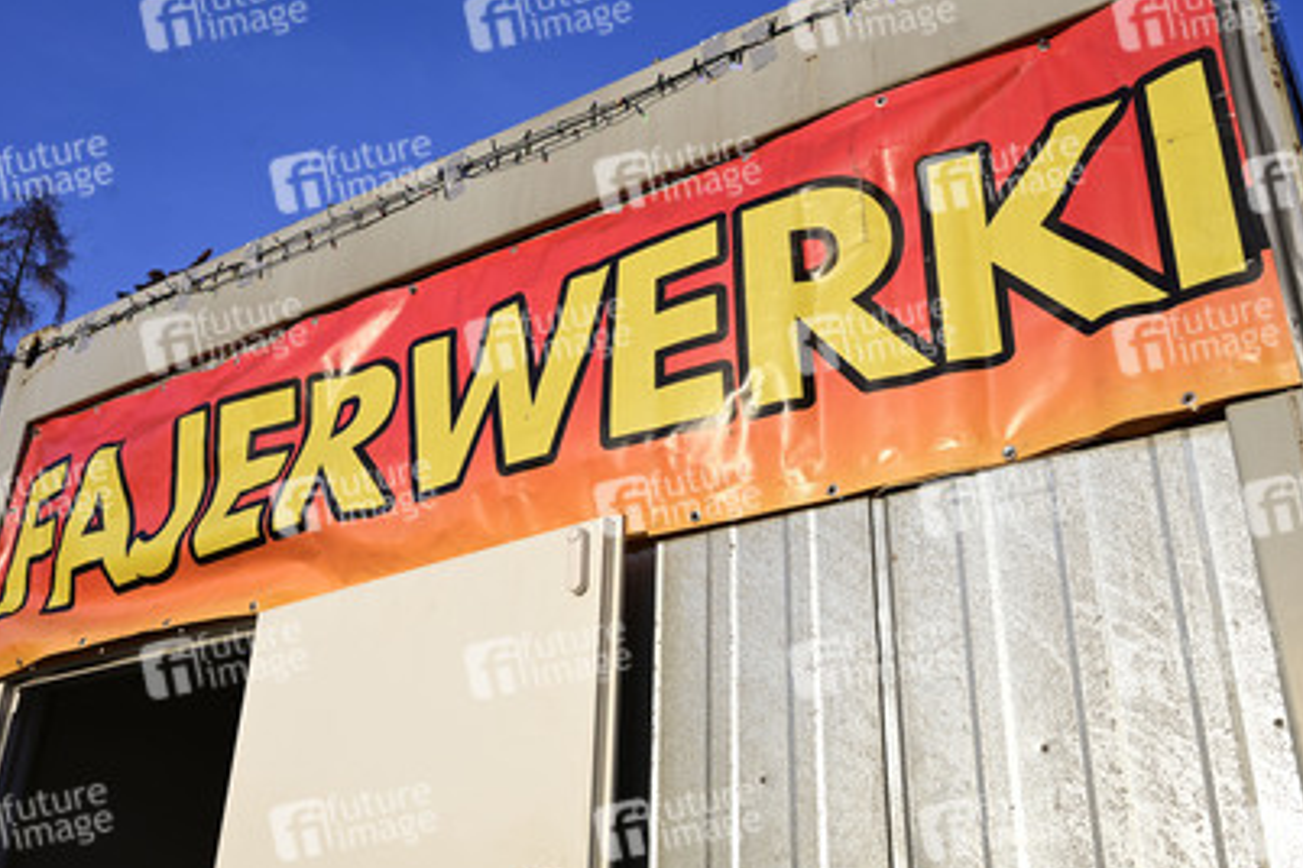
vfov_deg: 35.9
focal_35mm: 37
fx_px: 1339
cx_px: 592
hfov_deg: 51.8
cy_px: 418
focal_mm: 33
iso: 100
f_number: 8
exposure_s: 1/200
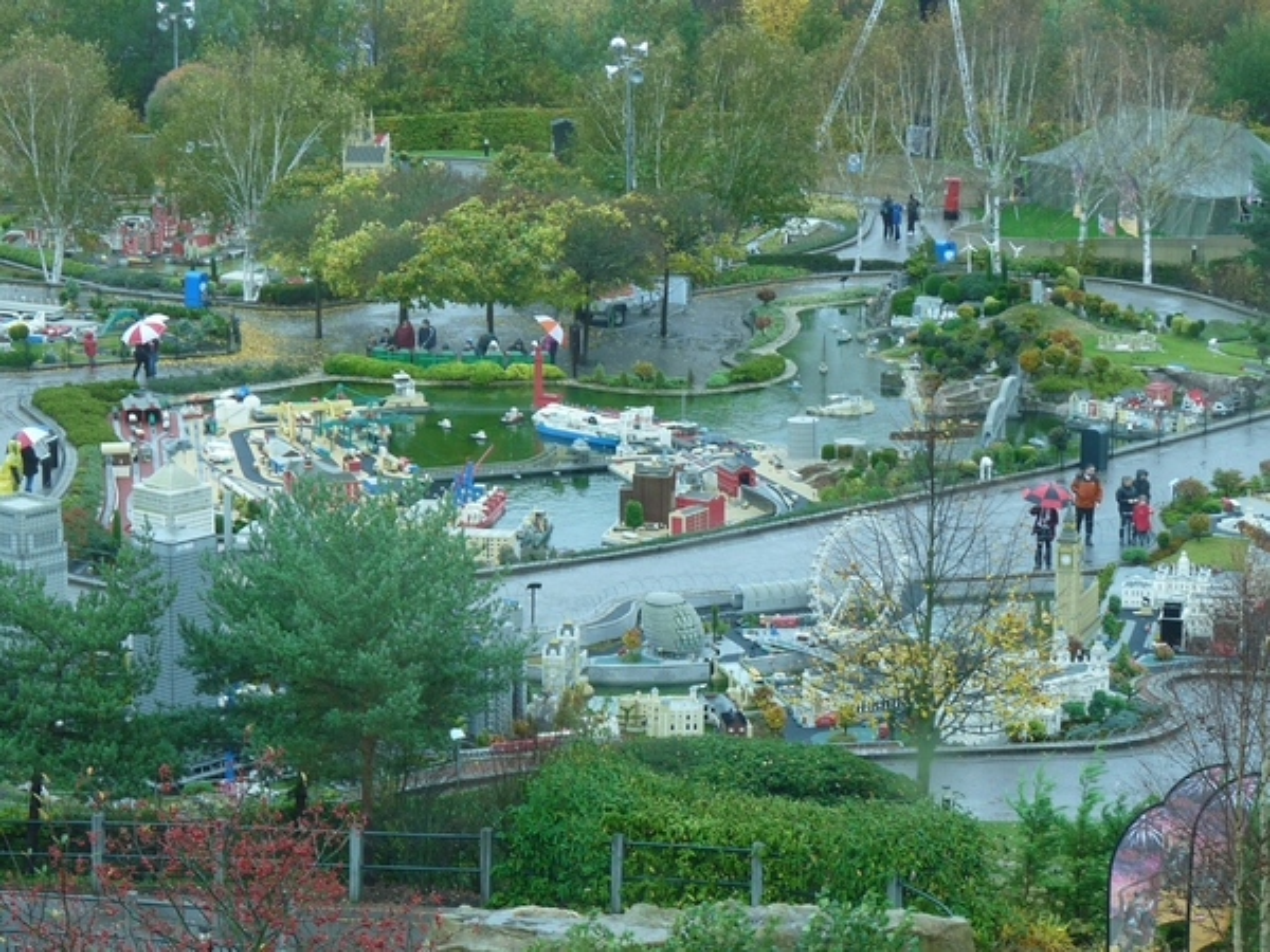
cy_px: 476
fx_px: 4329
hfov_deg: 16.7
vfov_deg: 12.6
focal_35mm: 118
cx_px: 635
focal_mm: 14.9
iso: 100
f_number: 3.4
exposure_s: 1/50
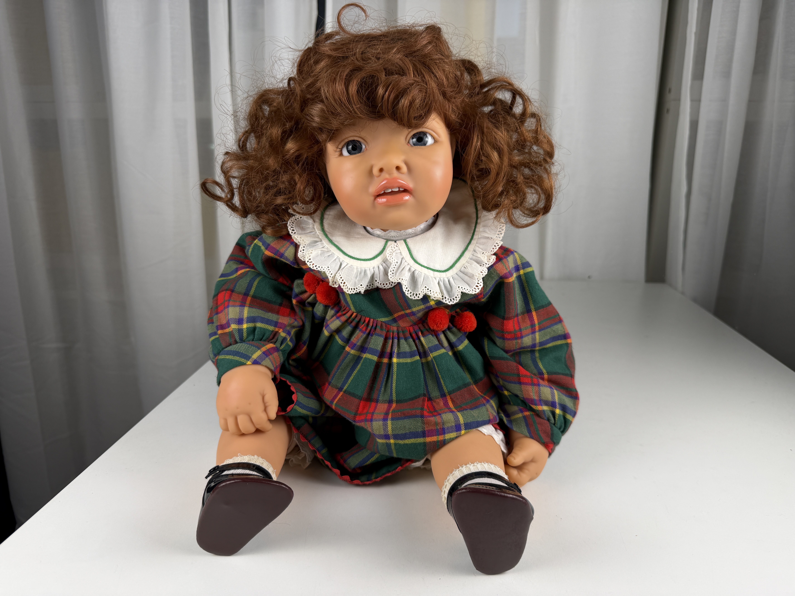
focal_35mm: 24
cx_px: 398
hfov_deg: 71.6
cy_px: 298
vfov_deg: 56.8
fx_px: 551
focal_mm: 6.76
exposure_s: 1/121
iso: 50
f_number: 1.78
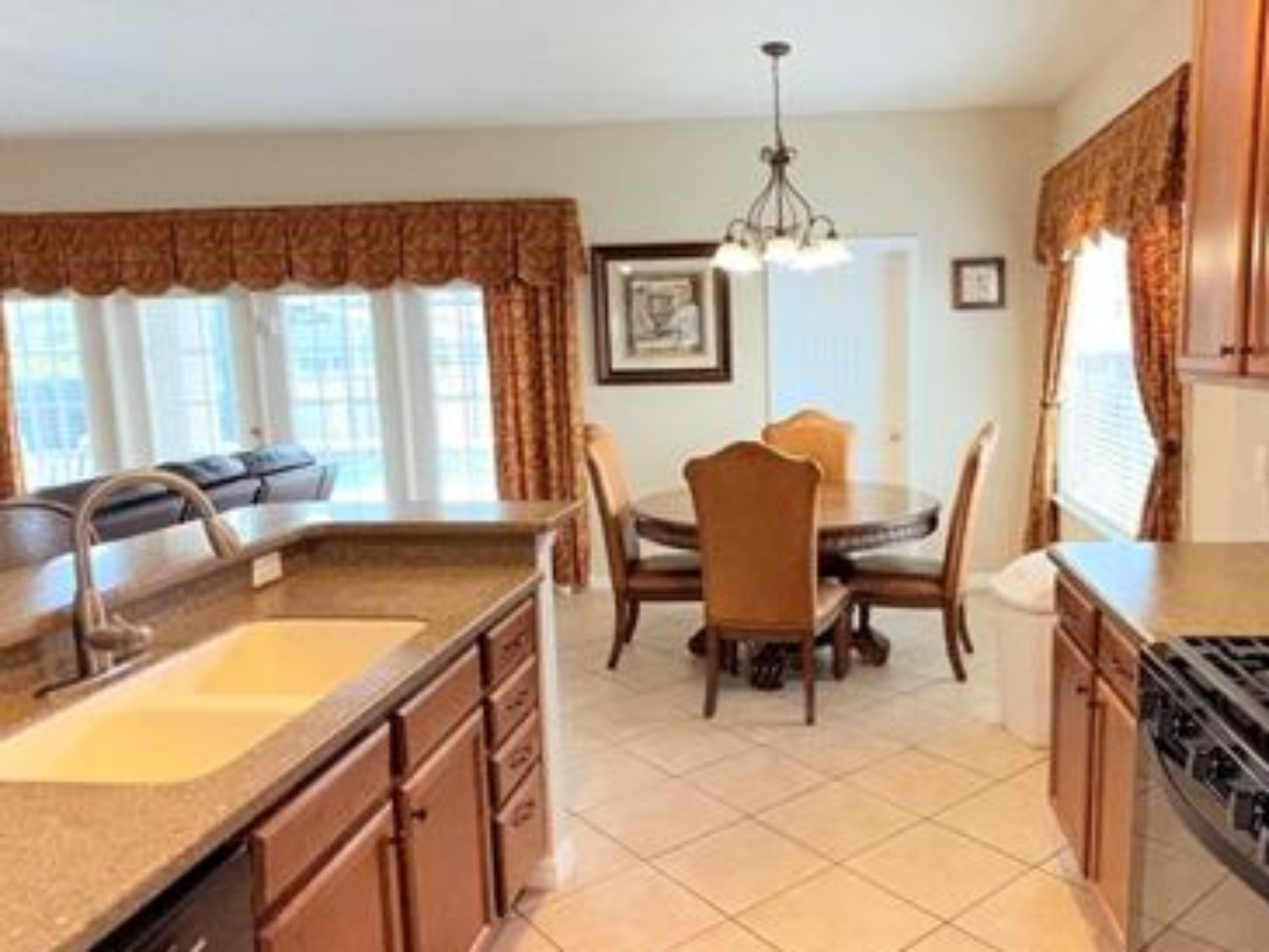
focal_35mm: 27
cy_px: 500
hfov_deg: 64.5
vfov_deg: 51.4
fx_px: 990
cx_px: 781
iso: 200
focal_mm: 2.22
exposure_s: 1/60
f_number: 2.2
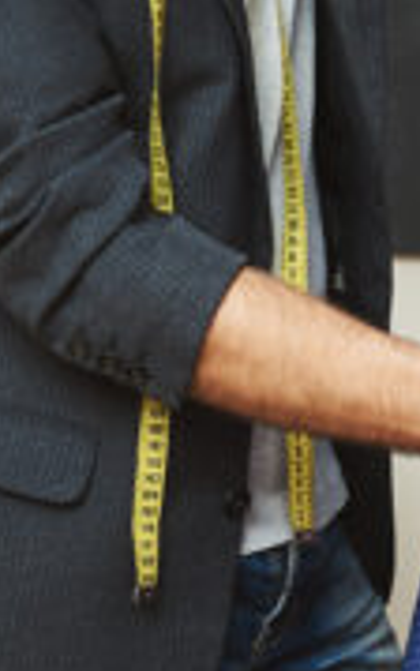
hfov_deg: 5.0
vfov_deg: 7.9
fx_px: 4794
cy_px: -101
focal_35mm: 262
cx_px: 521
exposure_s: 1/160
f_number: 3.5
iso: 100
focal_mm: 45
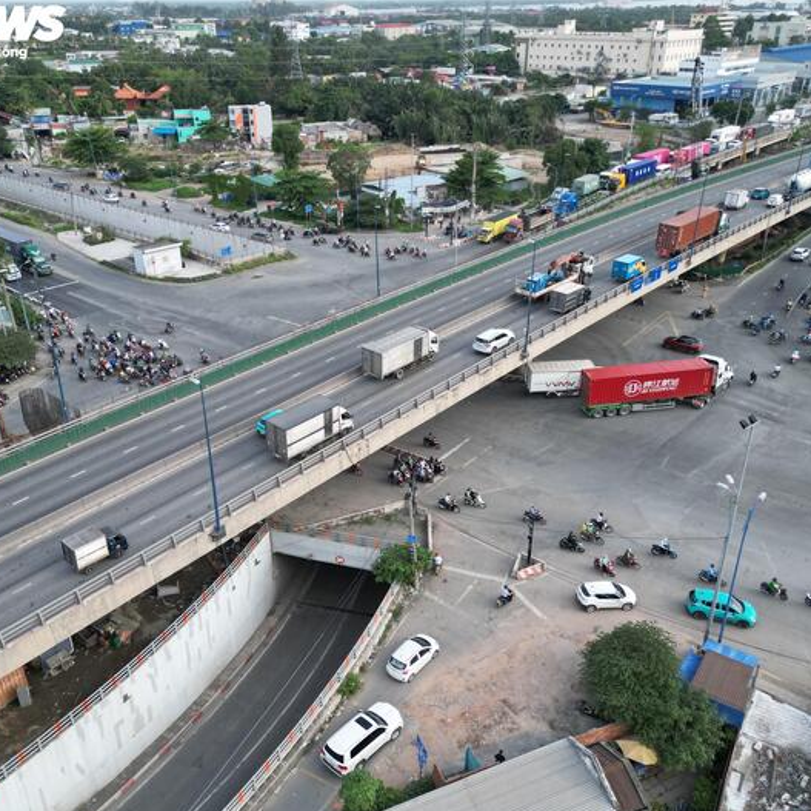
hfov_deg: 55.6
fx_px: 769
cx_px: 386
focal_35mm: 29
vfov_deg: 55.6
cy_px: 406
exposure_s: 1/640
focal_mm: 6.72
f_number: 1.7
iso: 130
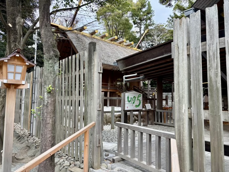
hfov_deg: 67.3
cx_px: 114
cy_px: 86
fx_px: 172
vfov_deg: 53.1
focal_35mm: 26
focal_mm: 5.96
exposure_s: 1/304
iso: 50
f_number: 1.6
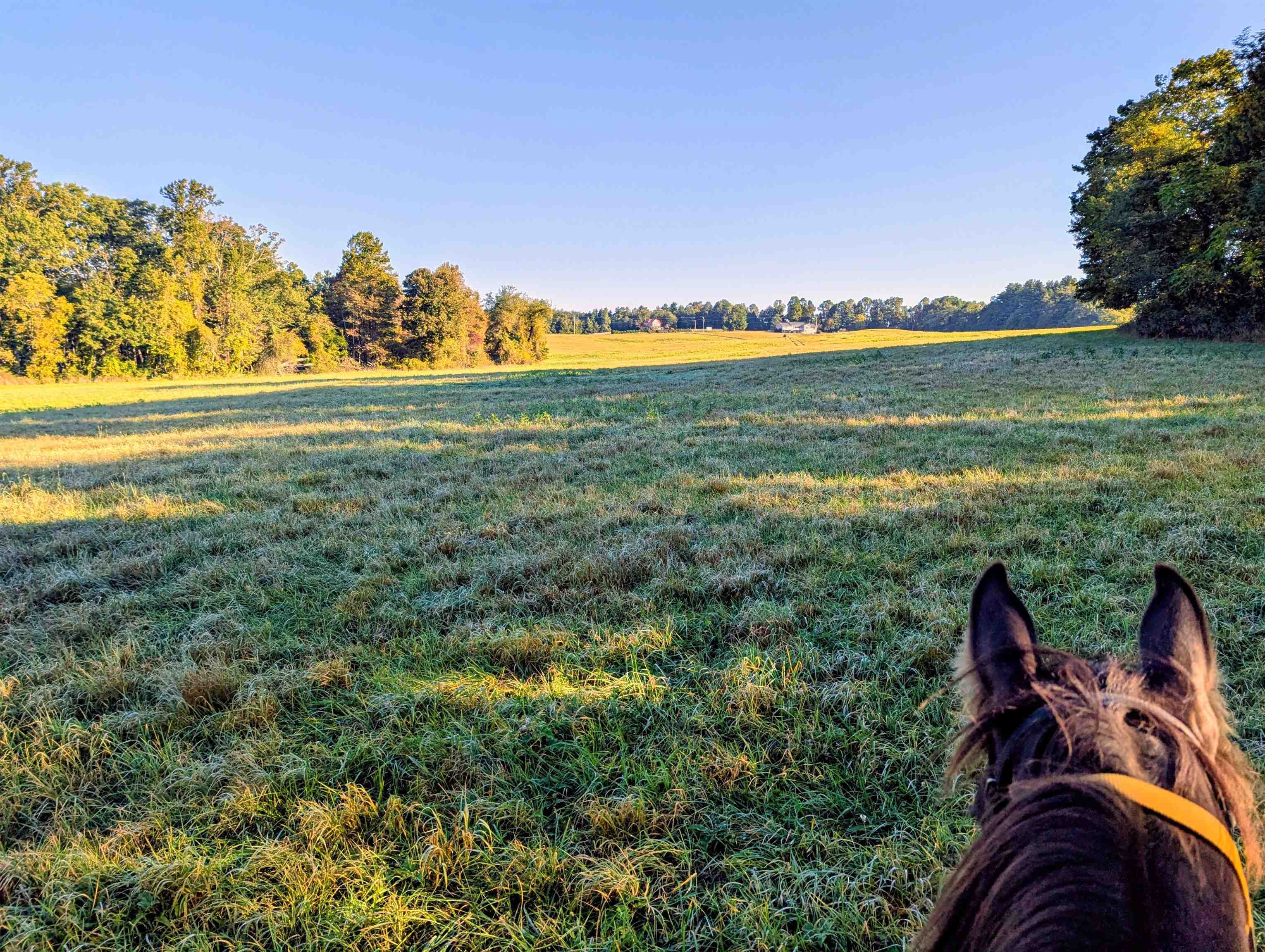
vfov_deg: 56.9
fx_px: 878
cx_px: 632
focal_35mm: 24
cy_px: 476
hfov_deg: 71.5
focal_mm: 6.81
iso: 41
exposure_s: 1/864
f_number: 1.85
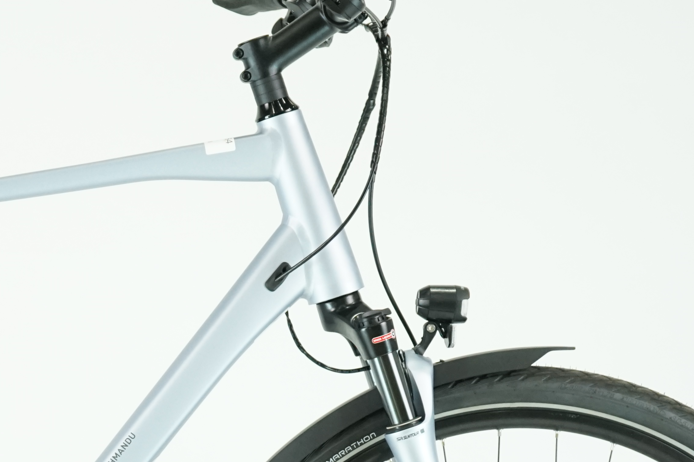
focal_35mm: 150
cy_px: 499
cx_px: -30
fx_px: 2891
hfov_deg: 13.5
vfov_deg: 9.1
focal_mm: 57
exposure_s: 1/200
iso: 2000
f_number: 5
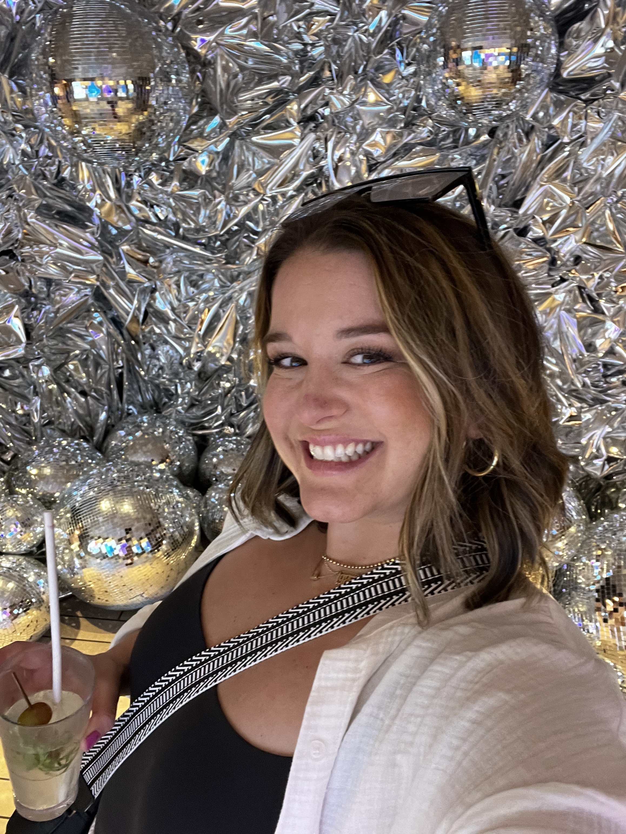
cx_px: 313
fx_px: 723
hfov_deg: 46.8
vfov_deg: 60.0
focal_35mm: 30
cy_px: 417
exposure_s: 1/38
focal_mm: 2.71
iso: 400
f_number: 2.2
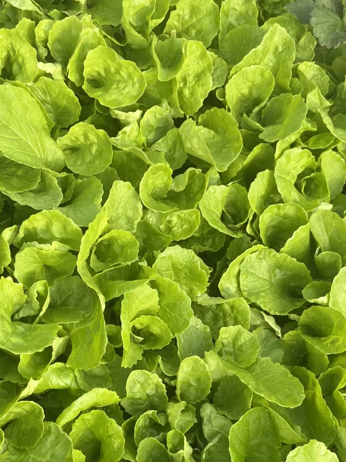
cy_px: 307
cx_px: 163
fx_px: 653
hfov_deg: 29.7
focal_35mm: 49
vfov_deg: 38.5
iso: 50
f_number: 1.6
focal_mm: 5.1
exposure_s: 1/1225
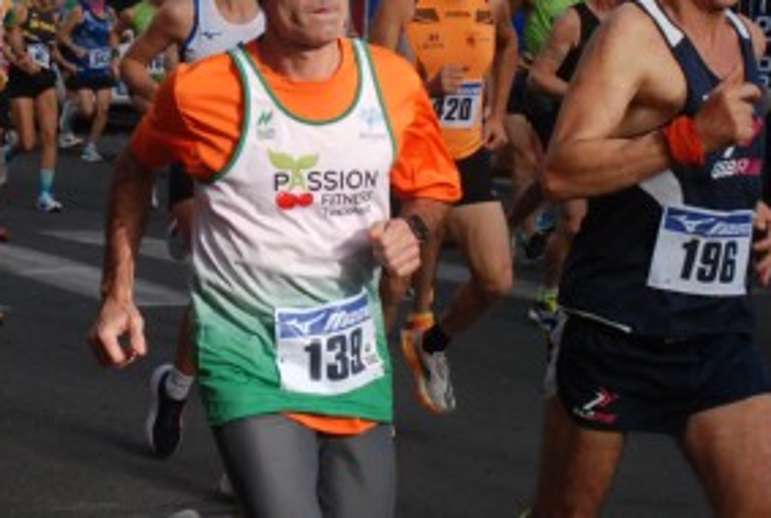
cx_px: 174
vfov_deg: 11.4
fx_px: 2597
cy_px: 151
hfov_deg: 16.8
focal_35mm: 121
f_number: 6.3
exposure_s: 1/1600
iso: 1000
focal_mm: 38
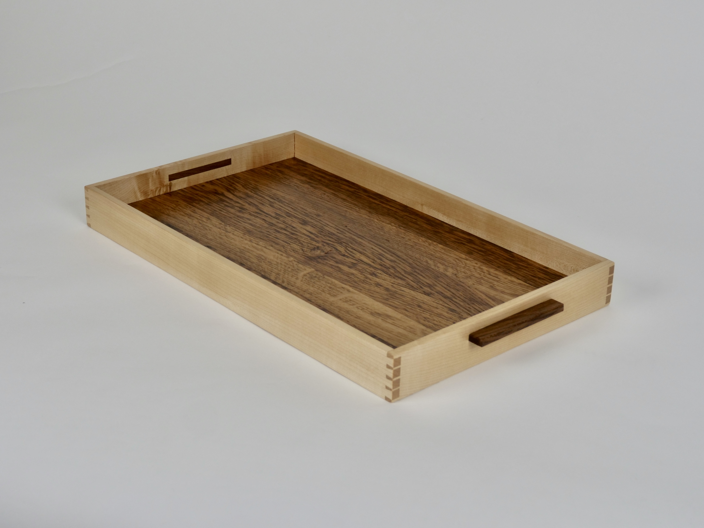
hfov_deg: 29.4
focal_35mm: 66
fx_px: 1342
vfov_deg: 22.3
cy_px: 264
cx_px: 352
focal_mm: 33
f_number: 5.6
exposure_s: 1/80
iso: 400
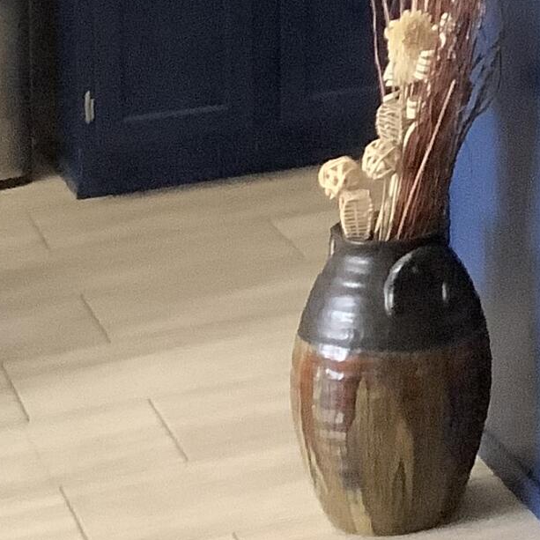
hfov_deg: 11.7
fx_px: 2365
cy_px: -312
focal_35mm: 134
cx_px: 1061
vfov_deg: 12.3
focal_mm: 3.3
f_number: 2.4
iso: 400
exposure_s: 1/30
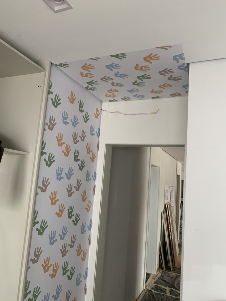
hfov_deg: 53.1
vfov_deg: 67.3
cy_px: 150
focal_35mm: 26
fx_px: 226
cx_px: 113
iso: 100
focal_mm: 4.25
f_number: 1.8
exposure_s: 1/65
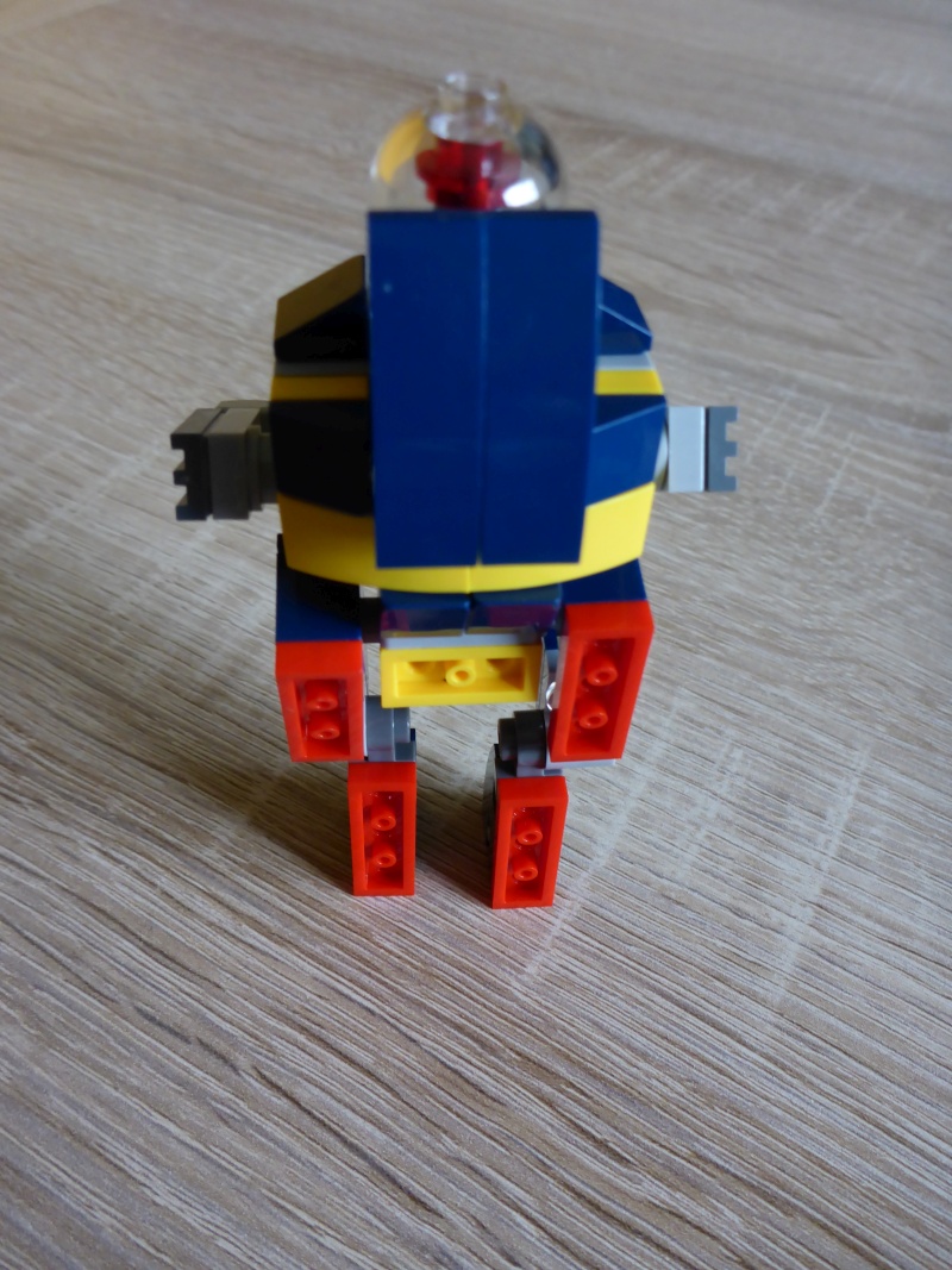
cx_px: 476
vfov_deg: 63.4
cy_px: 635
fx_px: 1027
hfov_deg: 49.7
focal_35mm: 28
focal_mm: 4.9
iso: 200
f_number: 3.3
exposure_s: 1/60
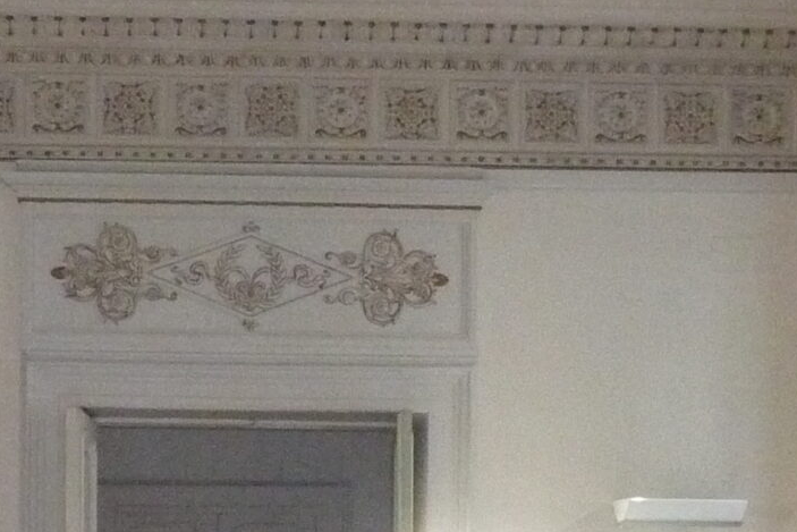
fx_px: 2347
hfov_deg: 19.2
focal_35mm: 106
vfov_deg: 12.5
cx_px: 287
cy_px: 724
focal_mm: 4.7
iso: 640
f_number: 3.3
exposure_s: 1/30
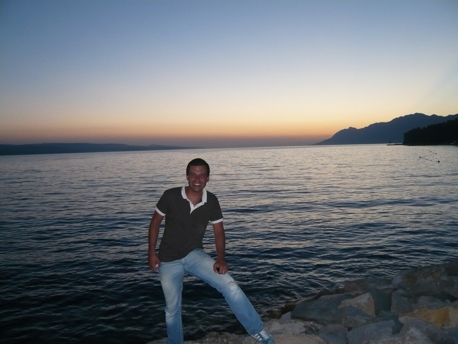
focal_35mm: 28
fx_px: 370
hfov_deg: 63.4
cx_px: 229
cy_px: 172
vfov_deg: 49.7
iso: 200
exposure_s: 1/30
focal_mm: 4.6
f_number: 2.8
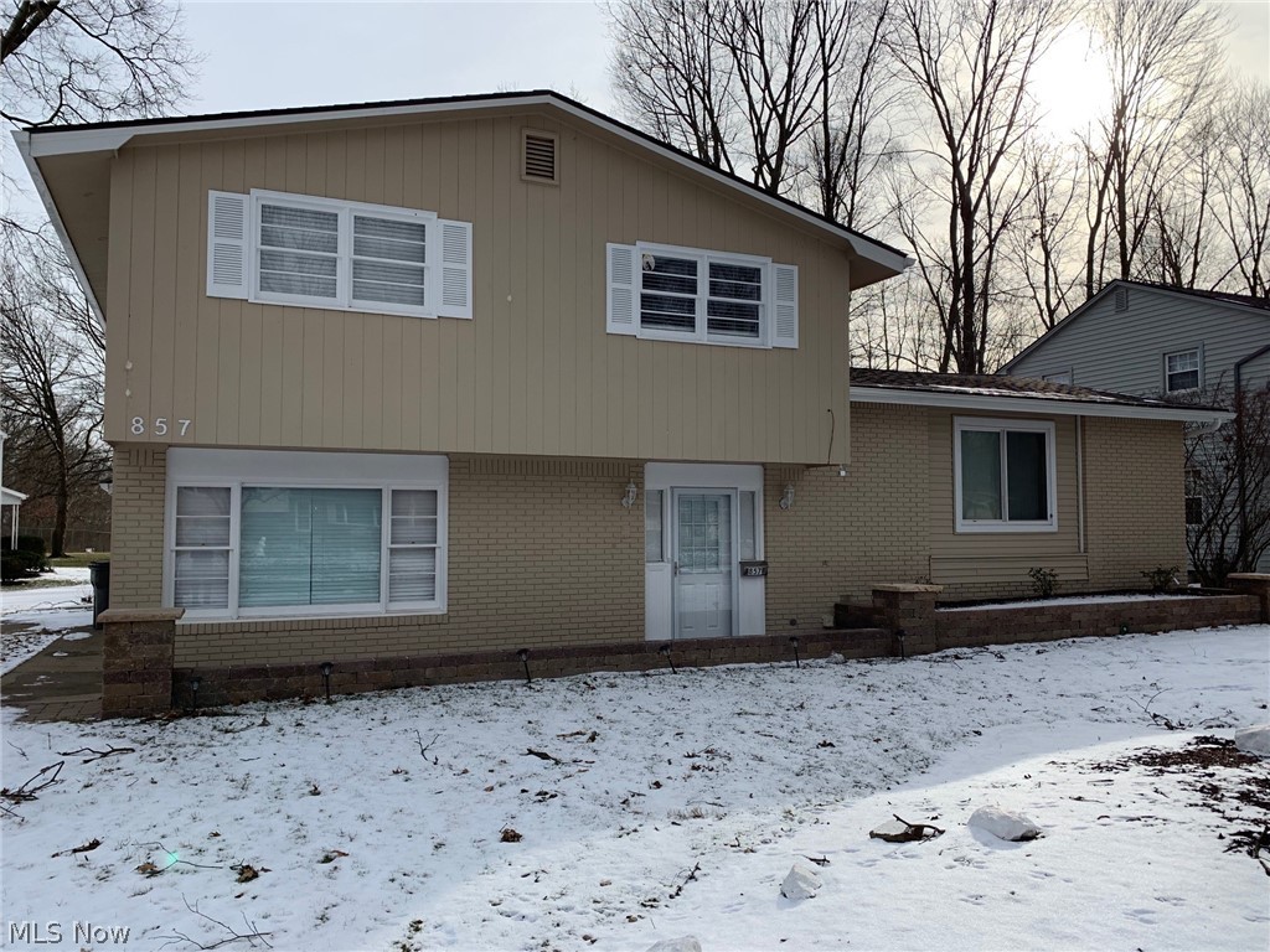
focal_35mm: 26
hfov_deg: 67.3
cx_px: 635
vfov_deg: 53.1
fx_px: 954
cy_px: 476
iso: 25
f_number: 1.8
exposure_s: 1/2075
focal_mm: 4.25
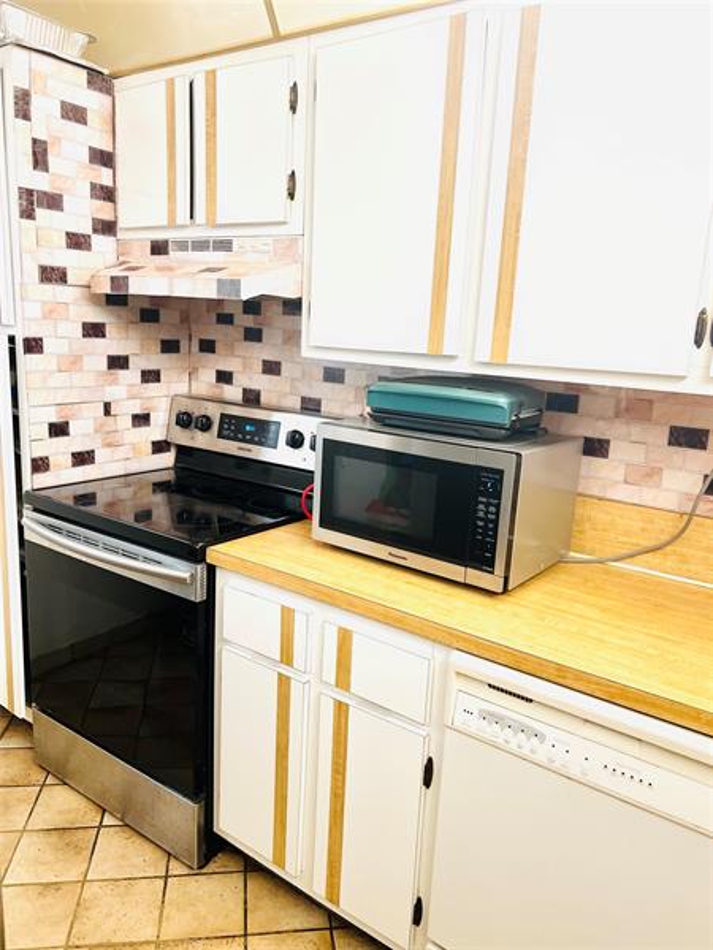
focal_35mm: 26
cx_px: 356
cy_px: 475
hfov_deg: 53.1
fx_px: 714
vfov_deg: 67.3
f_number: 1.5
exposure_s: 1/60
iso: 160
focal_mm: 5.7
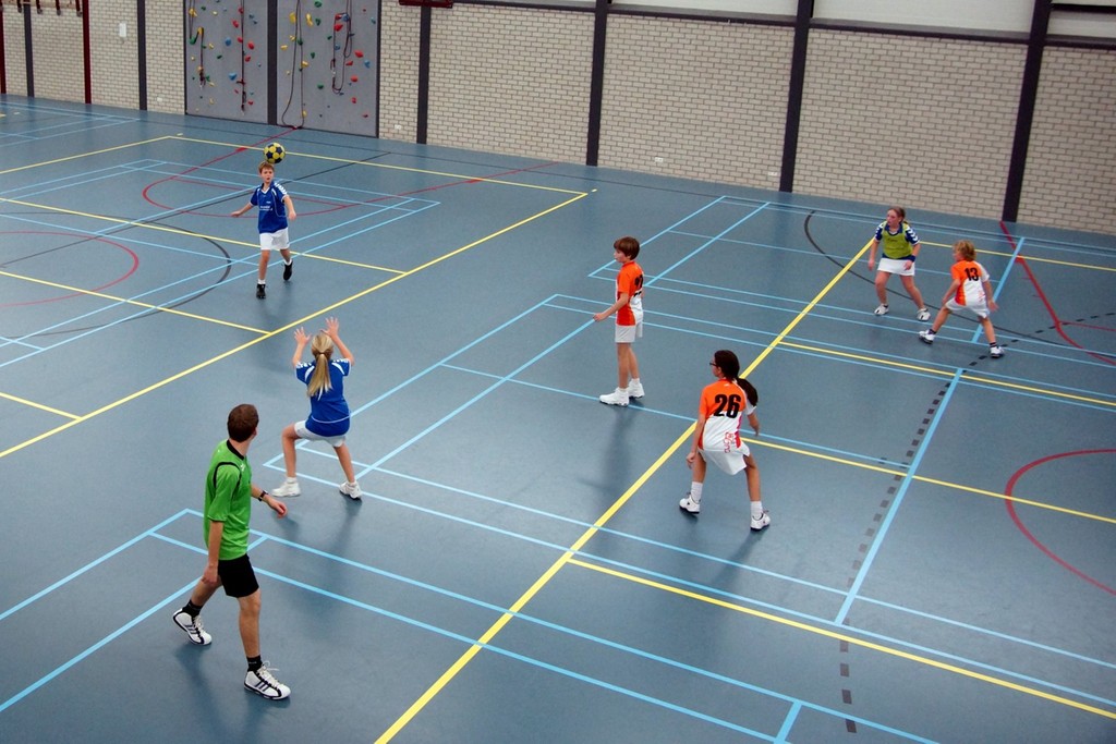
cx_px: 558
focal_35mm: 33
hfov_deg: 57.2
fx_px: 1023
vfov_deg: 40.0
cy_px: 372
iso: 1250
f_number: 3.5
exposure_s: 1/200
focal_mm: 22
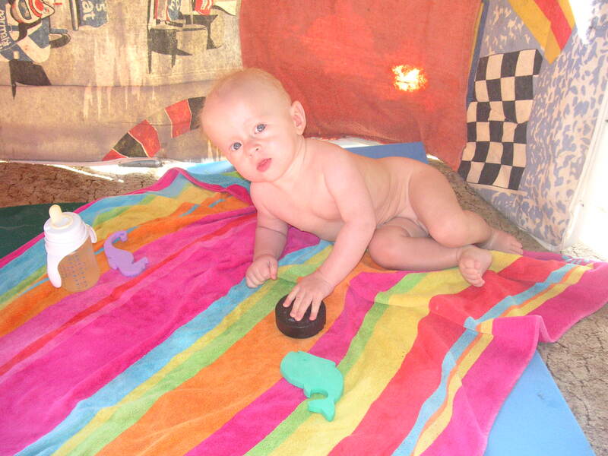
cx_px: 304
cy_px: 228
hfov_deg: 50.1
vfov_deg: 38.7
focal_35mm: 37
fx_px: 650
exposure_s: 1/180
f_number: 2.8
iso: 160
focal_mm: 6.1
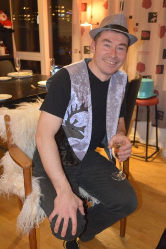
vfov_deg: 49.6
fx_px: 270
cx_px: 83
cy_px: 124
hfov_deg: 34.2
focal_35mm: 39
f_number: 4.2
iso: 3200
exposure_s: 1/30
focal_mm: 26
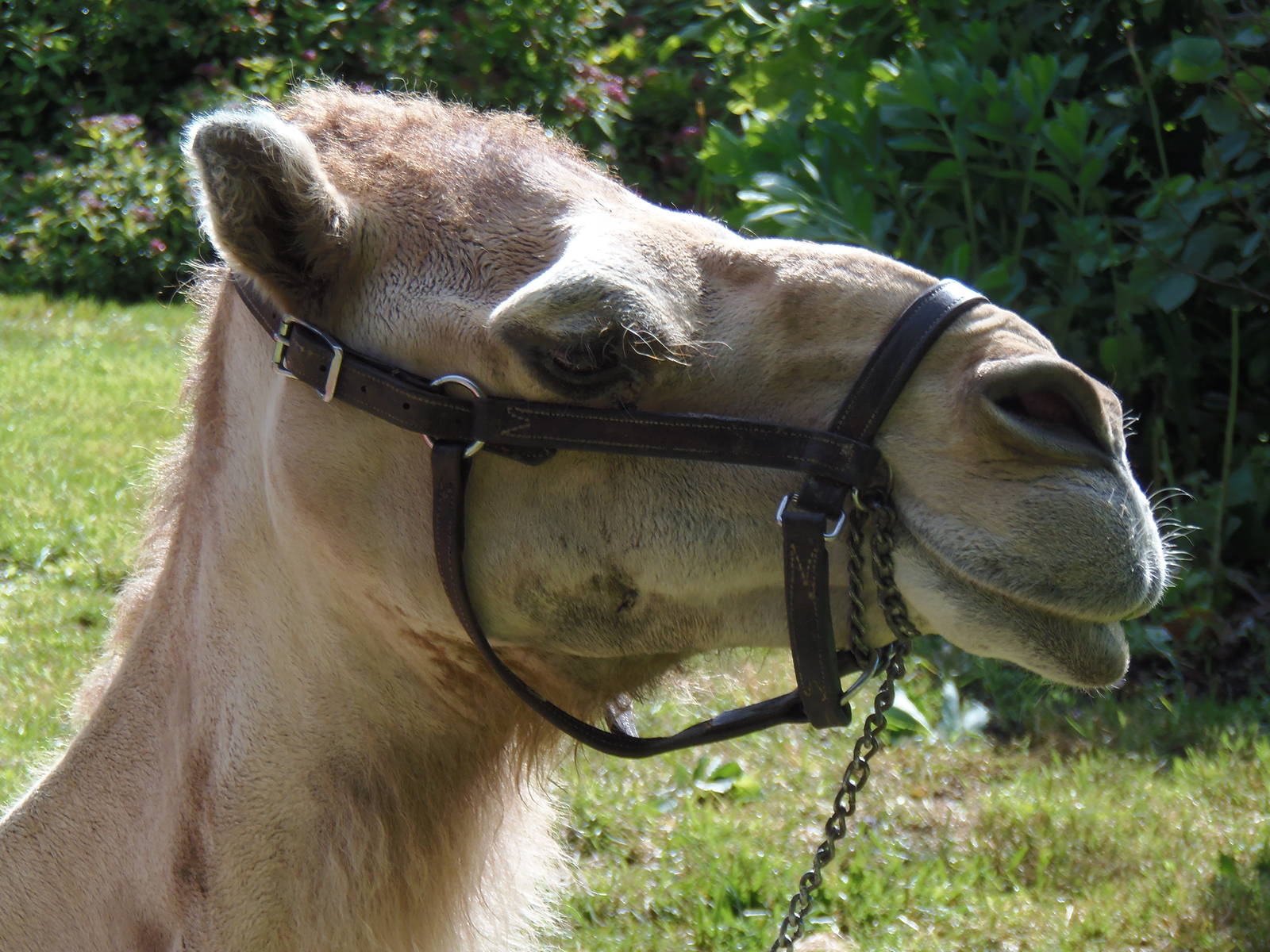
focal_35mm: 211
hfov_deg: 9.4
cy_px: 476
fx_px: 7741
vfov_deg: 7.0
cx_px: 635
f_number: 5
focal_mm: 39.2
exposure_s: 1/160
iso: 64
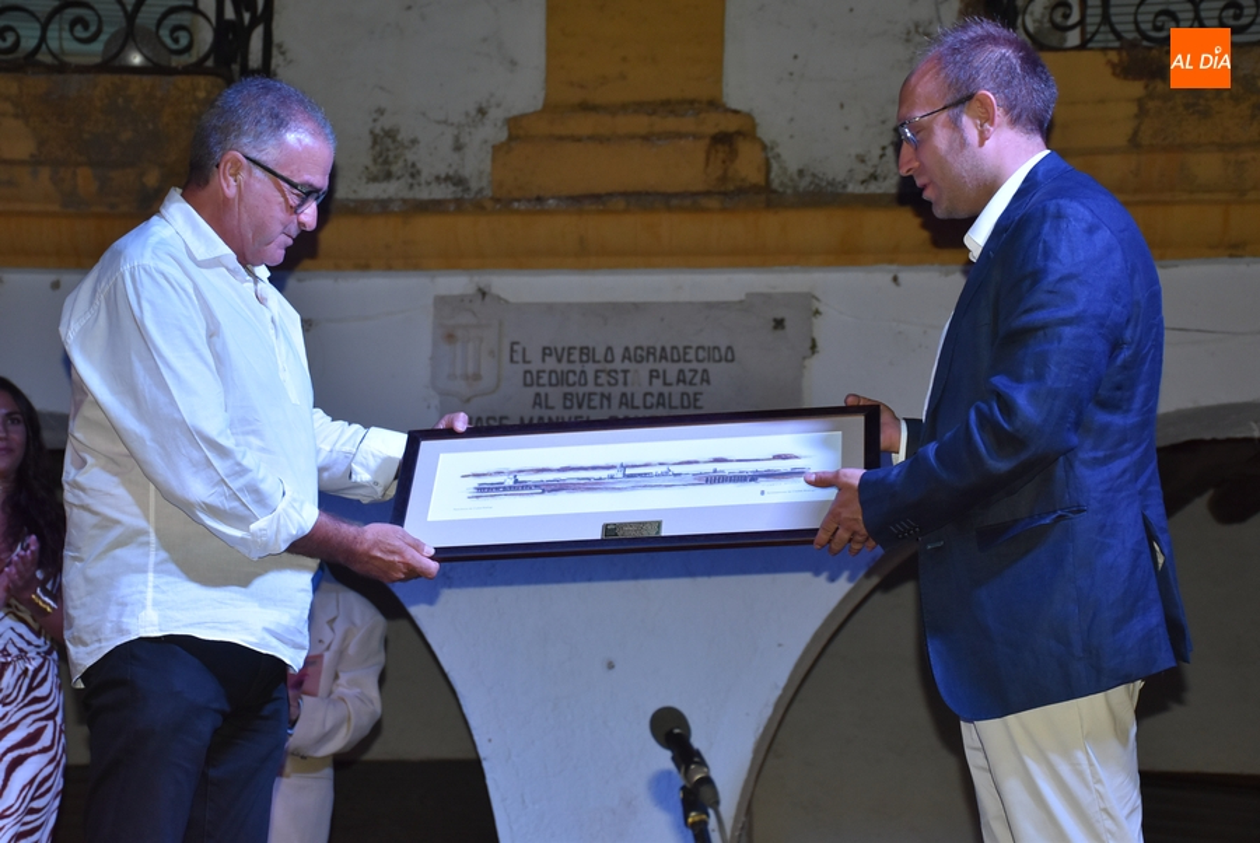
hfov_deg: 28.0
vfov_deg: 19.0
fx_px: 2522
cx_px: 630
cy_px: 422
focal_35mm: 72
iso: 800
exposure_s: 1/80
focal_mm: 48
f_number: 4.5
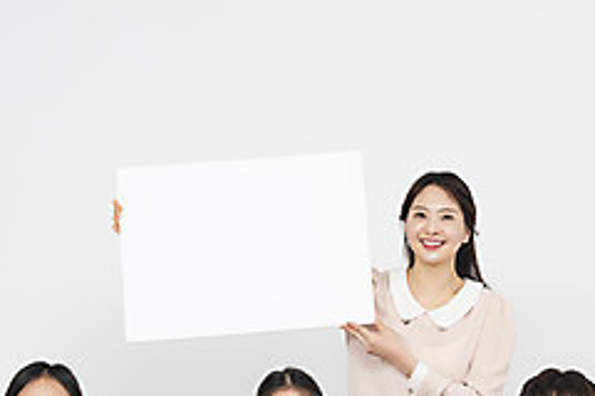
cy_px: 473
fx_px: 2148
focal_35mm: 130
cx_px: 433
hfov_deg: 15.7
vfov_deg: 10.4
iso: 100
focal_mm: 52
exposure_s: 1/125
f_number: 14
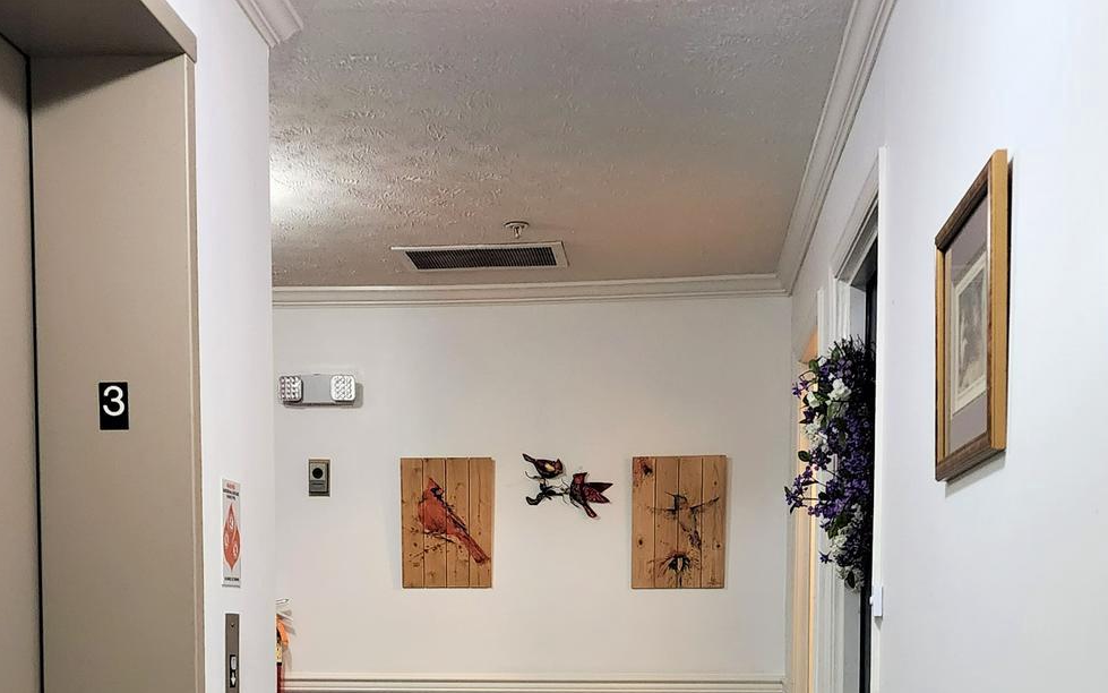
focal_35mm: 51
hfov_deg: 39.6
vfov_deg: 24.4
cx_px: 537
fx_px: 1540
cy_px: 669
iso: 640
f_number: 1.8
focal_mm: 6.4
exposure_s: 1/60
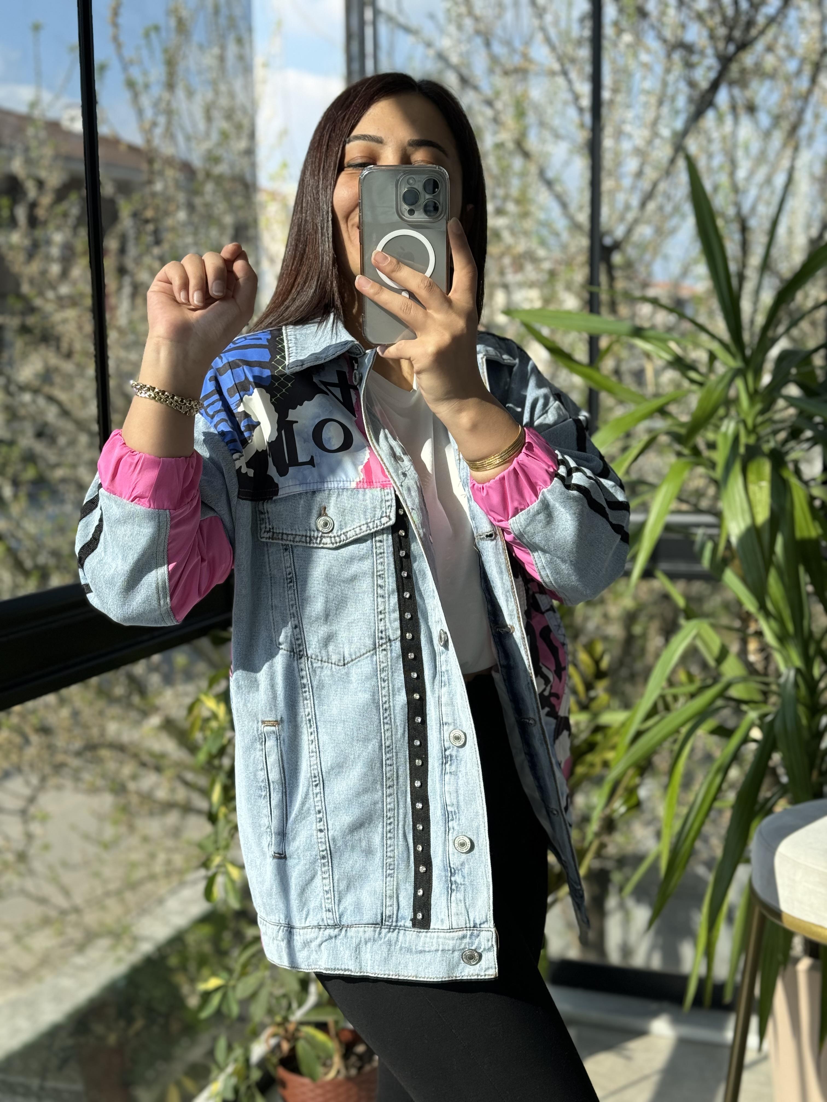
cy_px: 551
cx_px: 414
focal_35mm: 48
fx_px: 1529
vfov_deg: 39.7
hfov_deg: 30.3
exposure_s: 1/854
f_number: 1.78
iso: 64
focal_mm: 6.86
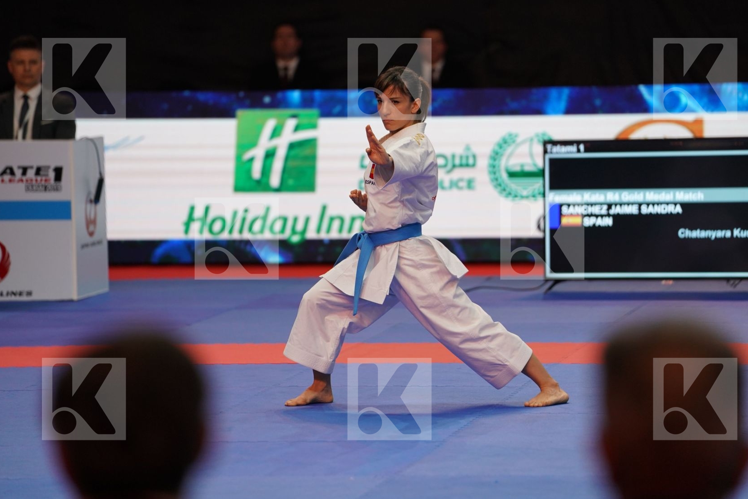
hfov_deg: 9.5
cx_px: 390
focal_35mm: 217
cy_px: 239
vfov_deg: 6.3
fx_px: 4508
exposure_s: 1/250
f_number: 2.8
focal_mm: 200
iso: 1000
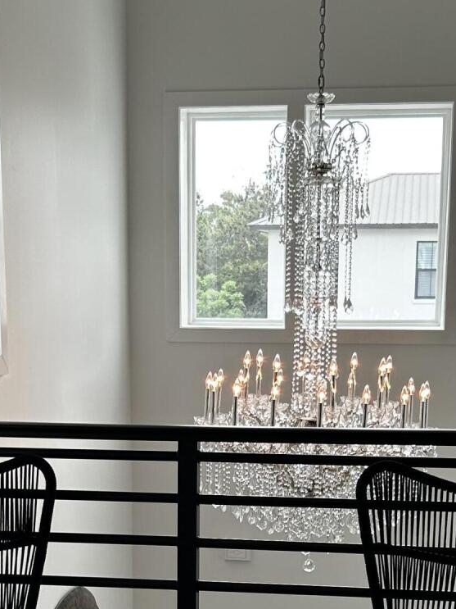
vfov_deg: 27.1
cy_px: 505
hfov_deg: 21.0
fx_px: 1230
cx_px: 243
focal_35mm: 70
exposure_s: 1/130
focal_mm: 5.7
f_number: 1.5
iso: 32
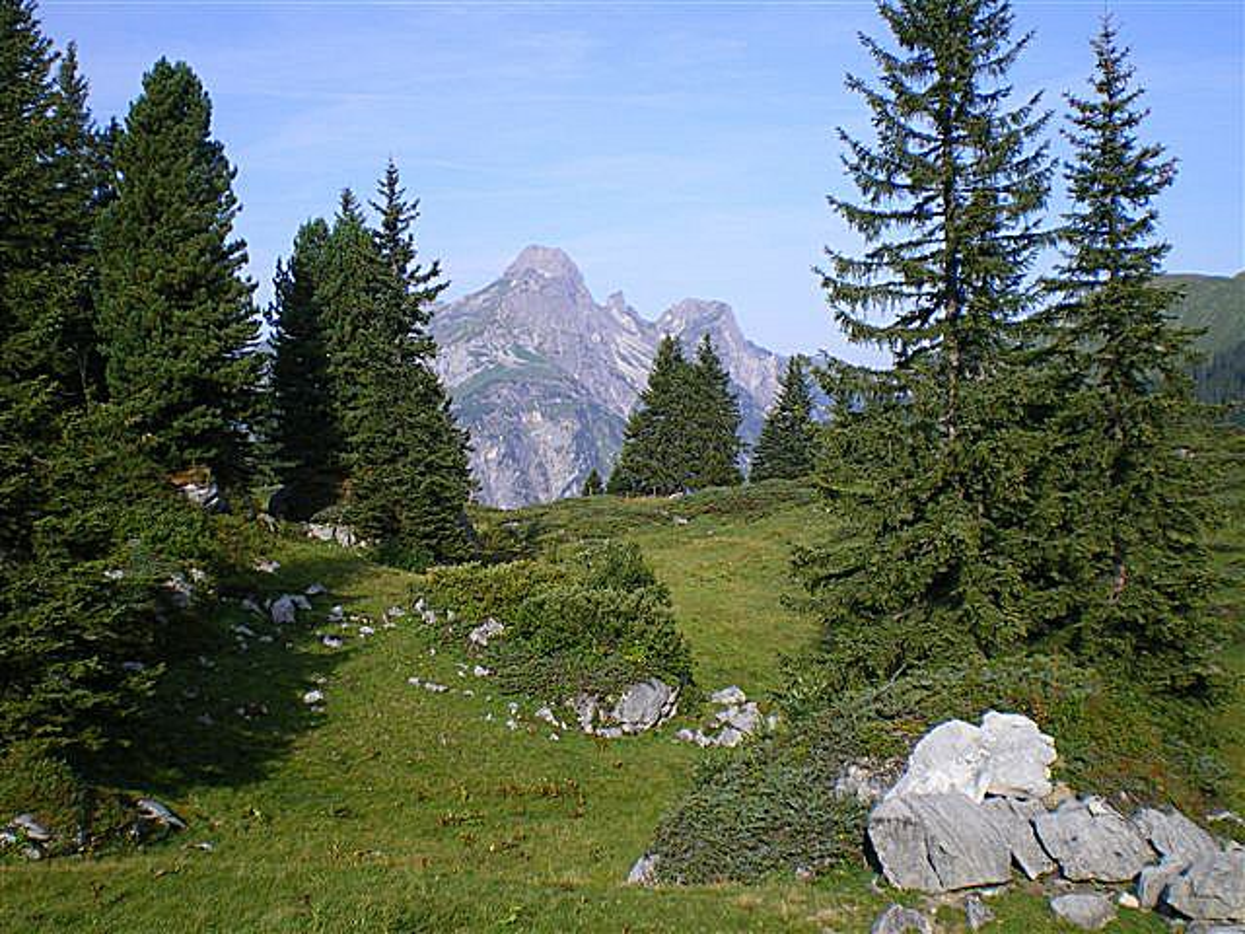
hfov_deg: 49.0
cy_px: 467
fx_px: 1367
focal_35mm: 38
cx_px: 622
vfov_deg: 37.7
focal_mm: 6.3
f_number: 4.6
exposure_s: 1/250
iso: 64
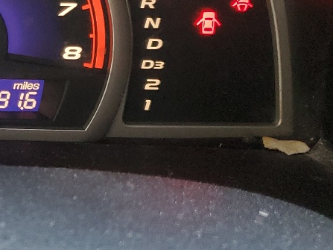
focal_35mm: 93
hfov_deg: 19.4
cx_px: -104
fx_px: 894
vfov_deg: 15.7
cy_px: 35
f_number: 1.5
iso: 106
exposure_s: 1/50
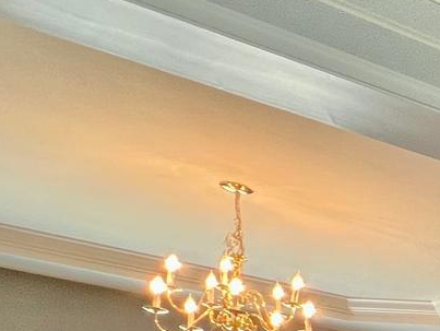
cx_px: 1010
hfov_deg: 16.1
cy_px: 588
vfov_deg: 18.0
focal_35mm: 66
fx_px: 840
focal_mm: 1.57
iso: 160
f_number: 1.8
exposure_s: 1/120
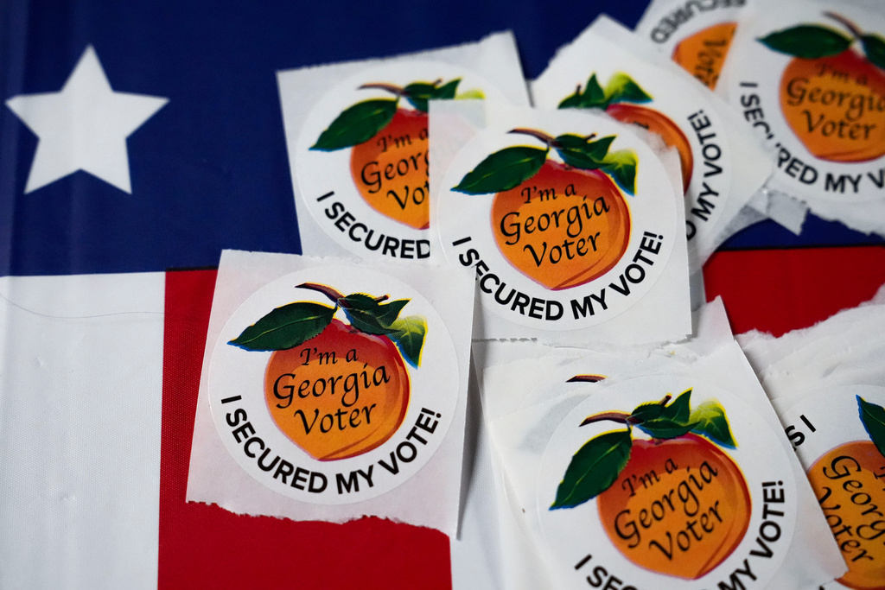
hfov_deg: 38.9
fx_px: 1254
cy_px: 295
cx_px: 442
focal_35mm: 51
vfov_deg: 26.5
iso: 5000
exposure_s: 1/500
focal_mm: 51
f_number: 3.5
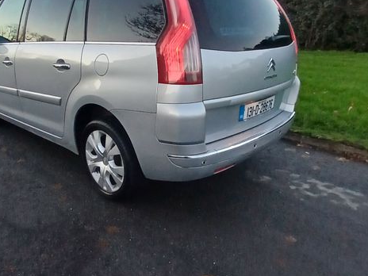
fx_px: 234
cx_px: 153
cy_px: 146
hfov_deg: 75.8
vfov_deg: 61.0
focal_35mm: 22
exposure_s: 1/33.3
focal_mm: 1.4
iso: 100
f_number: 2.2
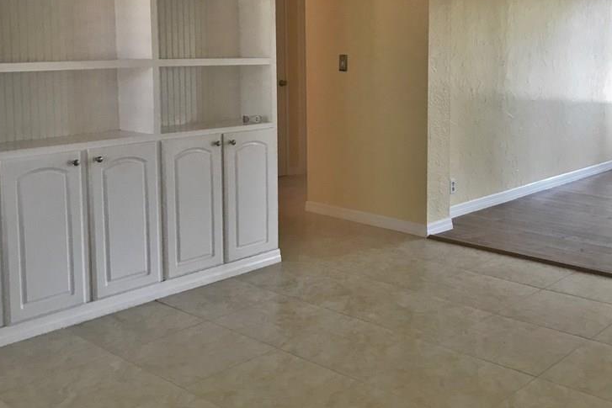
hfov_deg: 47.1
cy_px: 113
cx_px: 370
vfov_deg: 32.2
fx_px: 697
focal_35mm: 41
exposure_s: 1/15
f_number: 1.8
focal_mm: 3.99
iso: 50
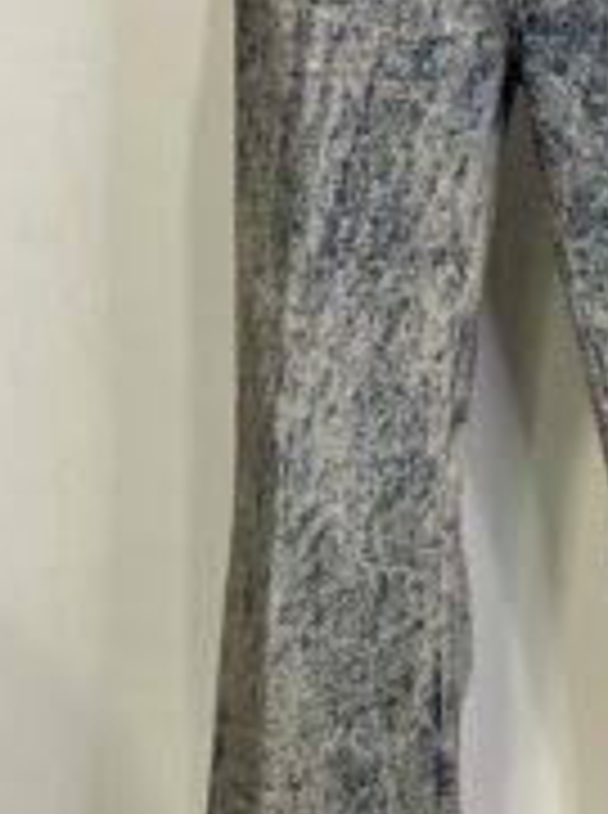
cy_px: 351
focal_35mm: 62
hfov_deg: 23.0
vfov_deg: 31.2
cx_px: 545
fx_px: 1457
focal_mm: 3.99
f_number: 1.8
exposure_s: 1/50
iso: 80
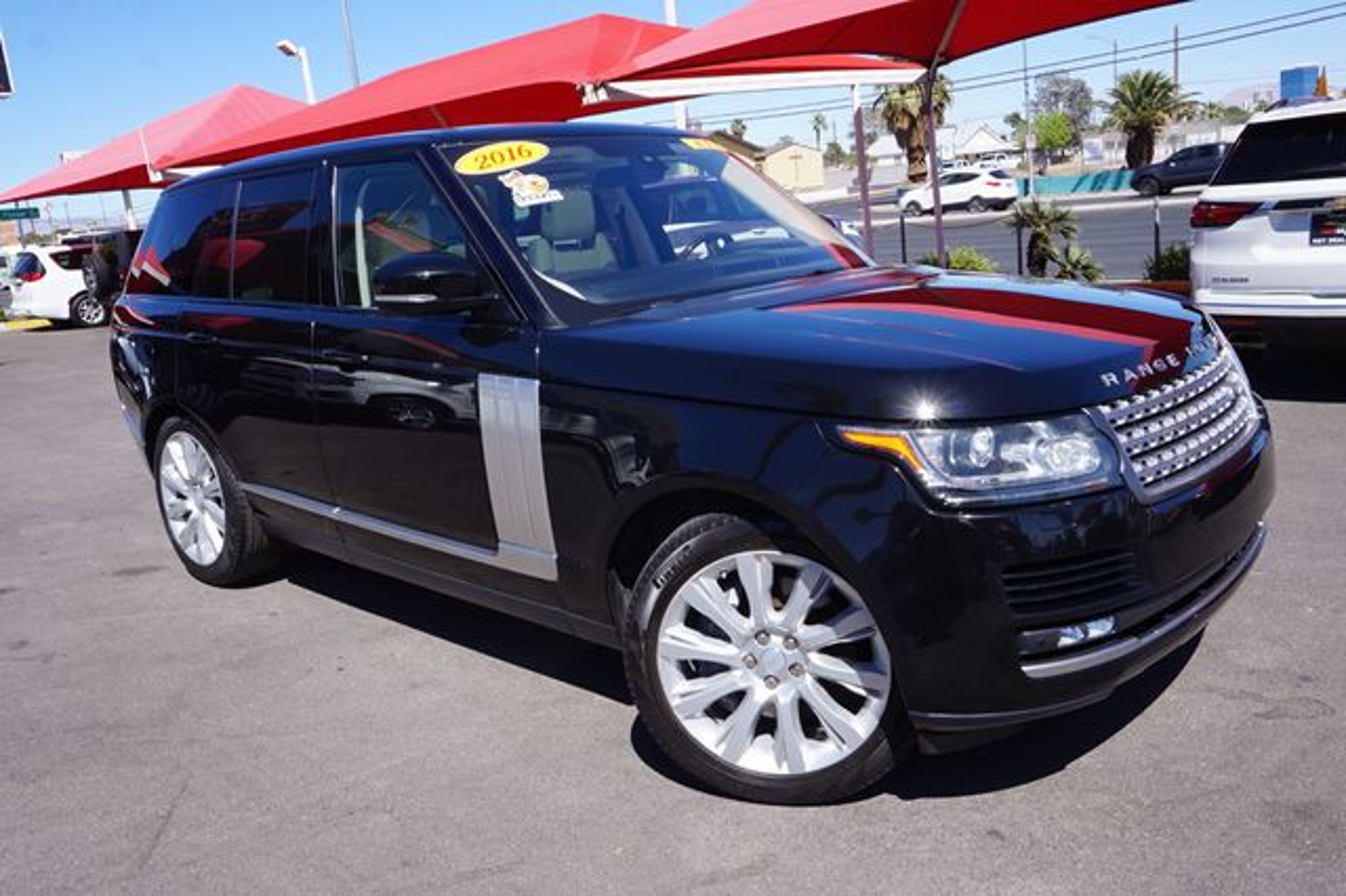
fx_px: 1121
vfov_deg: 43.6
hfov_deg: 62.0
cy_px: 448
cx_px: 673
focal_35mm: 30
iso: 100
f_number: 13
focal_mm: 20
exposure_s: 1/80
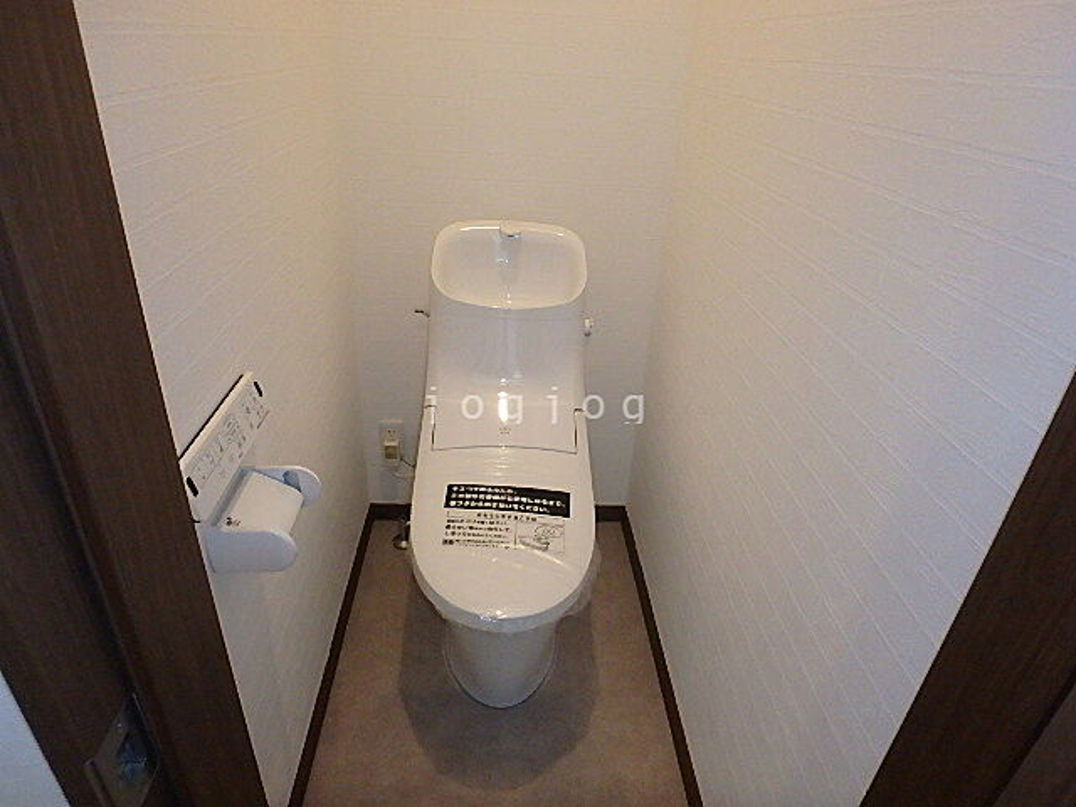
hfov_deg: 79.0
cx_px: 538
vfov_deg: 63.4
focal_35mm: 21
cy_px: 404
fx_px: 653
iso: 800
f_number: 3.5
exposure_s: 1/100
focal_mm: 3.7
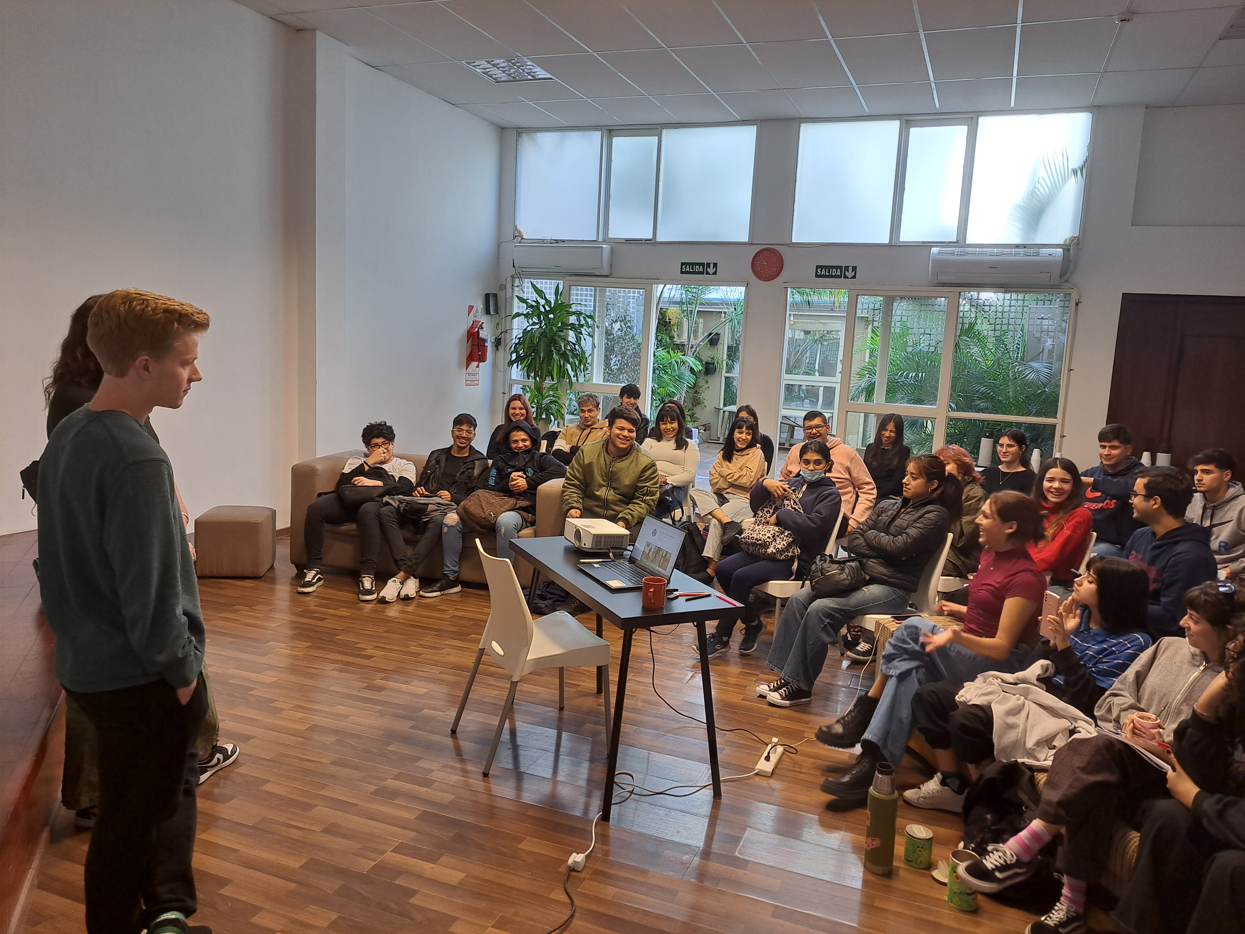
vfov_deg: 56.8
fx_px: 863
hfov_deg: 71.6
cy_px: 467
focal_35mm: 24
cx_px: 622
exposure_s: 1/50
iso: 64
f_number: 1.8
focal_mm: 5.23
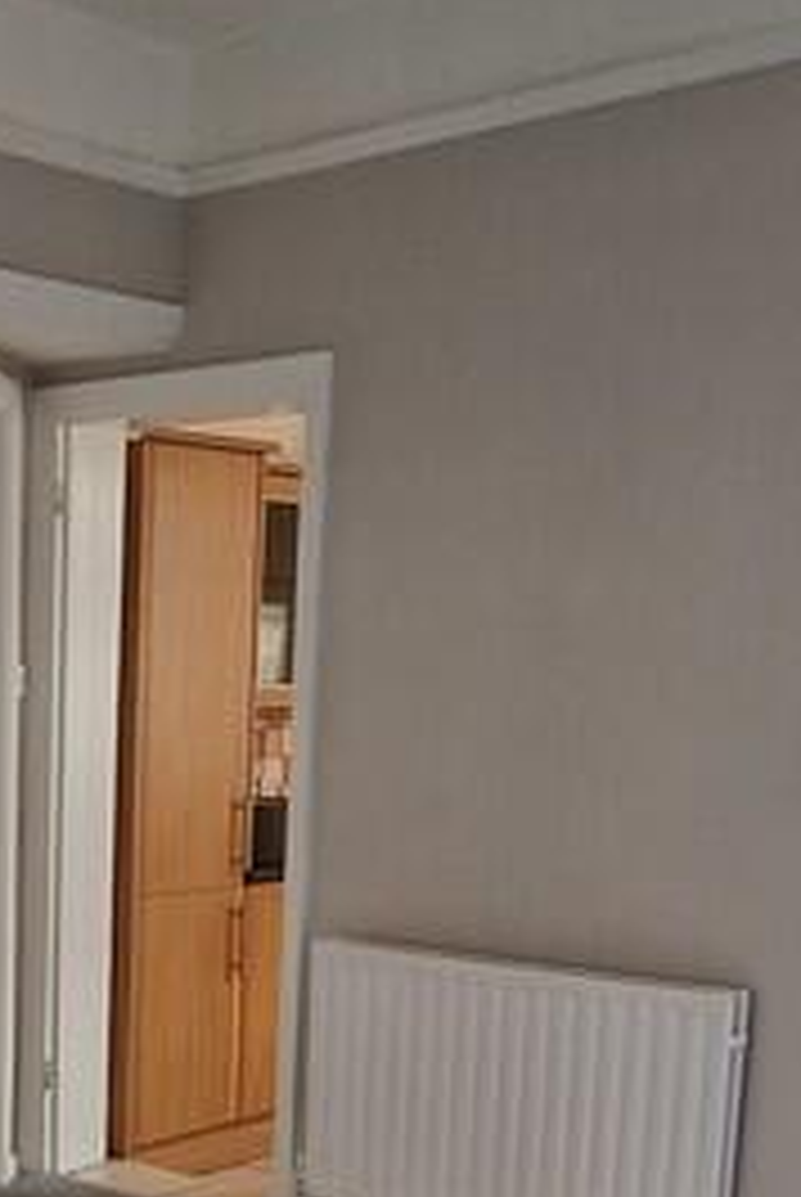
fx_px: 1731
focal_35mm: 52
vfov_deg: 35.7
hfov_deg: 24.2
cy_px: 1098
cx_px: -99
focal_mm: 2.2
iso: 100
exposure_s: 1/50
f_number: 2.2
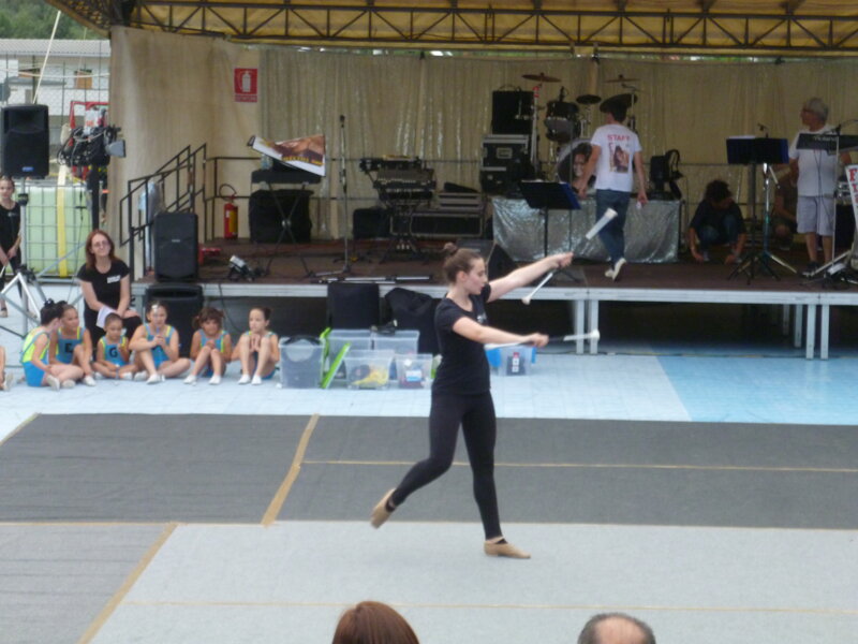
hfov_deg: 19.4
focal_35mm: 101
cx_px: 429
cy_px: 322
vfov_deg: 14.6
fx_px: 2503
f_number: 5.6
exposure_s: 1/160
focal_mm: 18
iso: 320
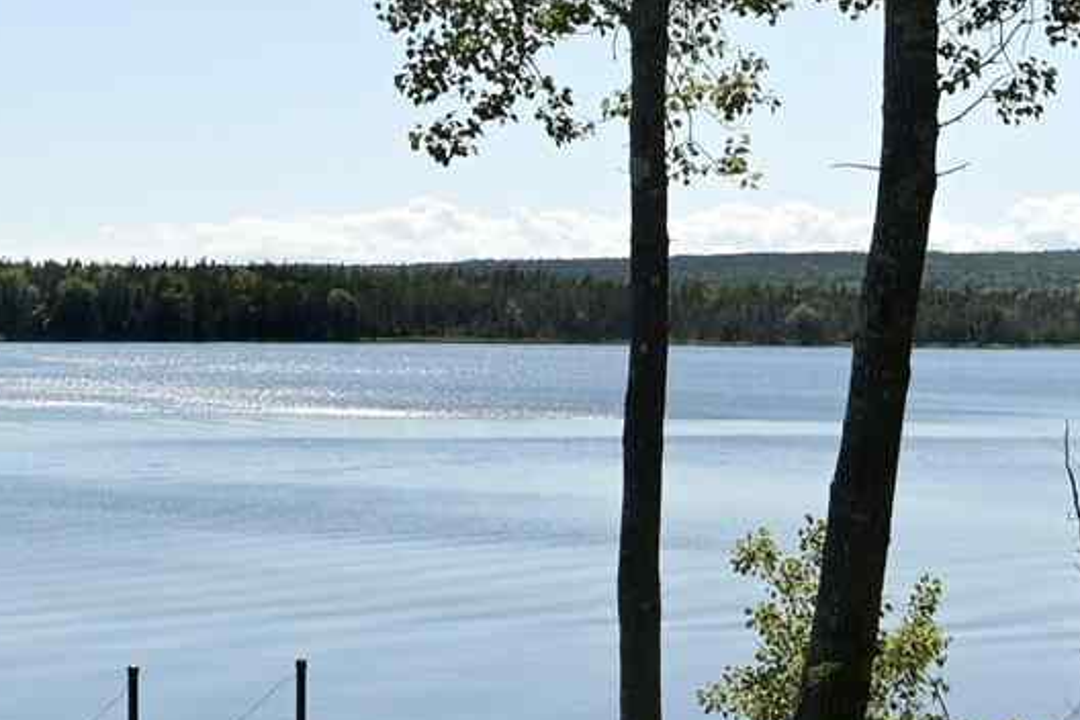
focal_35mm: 99
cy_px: 323
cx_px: 360
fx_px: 2970
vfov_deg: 13.8
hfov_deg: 20.5
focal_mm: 17
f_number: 8
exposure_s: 1/500
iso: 140
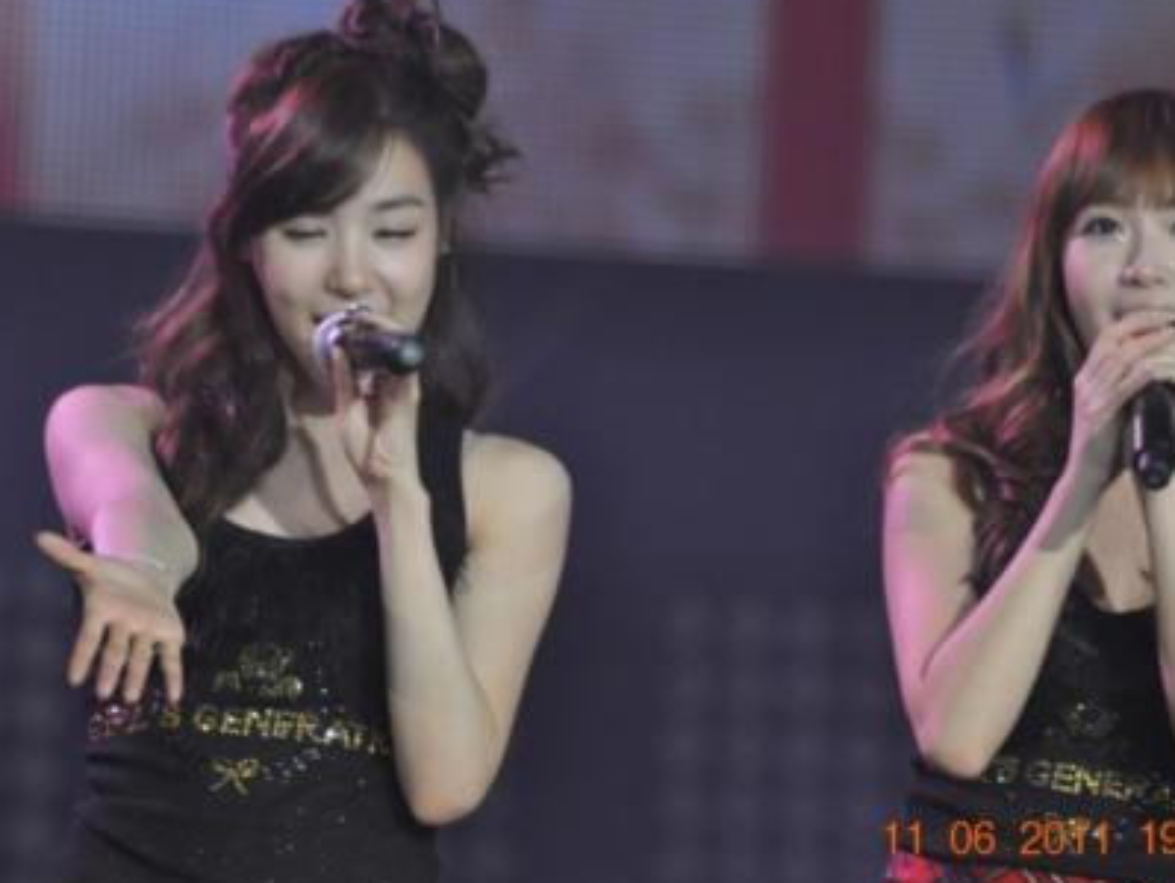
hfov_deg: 3.7
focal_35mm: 541
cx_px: 657
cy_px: 424
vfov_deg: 2.8
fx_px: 18380
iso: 1600
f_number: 5.6
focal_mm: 300
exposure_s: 1/320
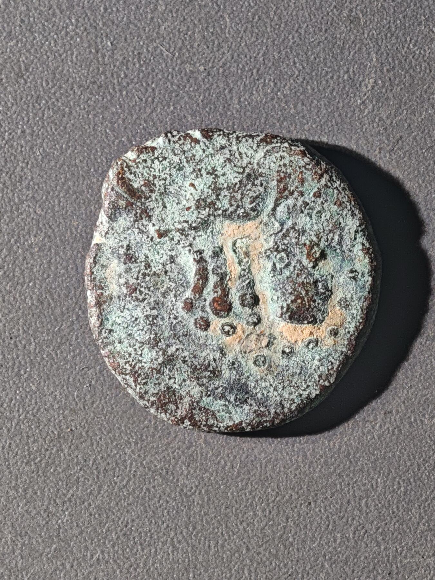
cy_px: 290
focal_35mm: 126
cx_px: 218
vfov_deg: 15.6
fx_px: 2111
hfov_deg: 11.8
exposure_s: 1/100
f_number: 2
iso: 125
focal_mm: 9
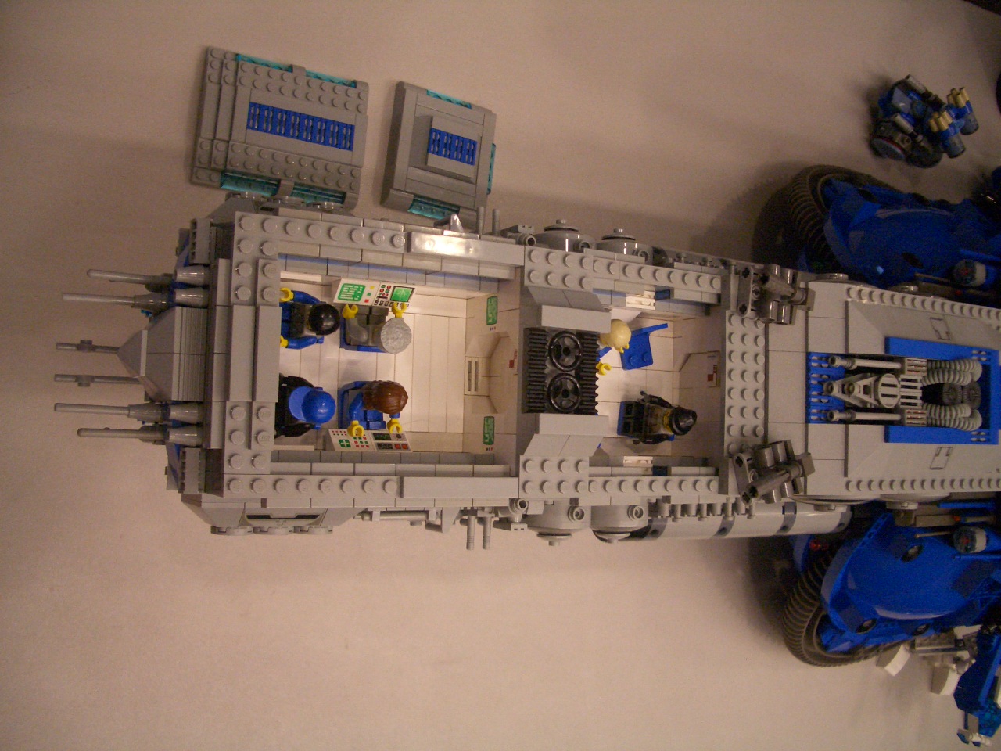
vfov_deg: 40.7
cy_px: 376
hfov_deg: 52.6
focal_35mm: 35
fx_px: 1012
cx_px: 500
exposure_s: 1/80
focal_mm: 5.8
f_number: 2.6
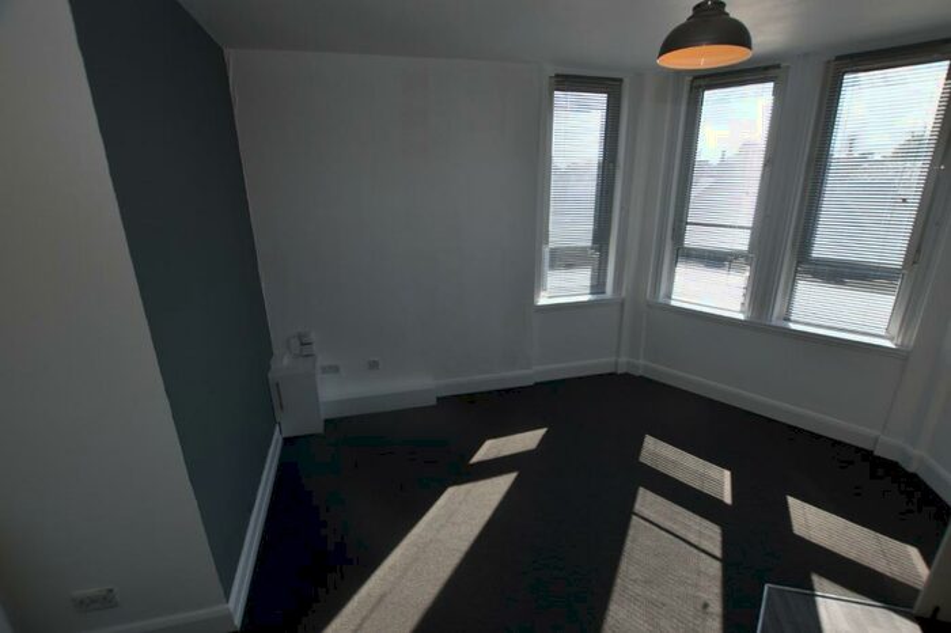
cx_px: 476
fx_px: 396
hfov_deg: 100.4
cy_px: 316
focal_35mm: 15
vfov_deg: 77.3
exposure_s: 1/160
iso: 100
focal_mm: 10
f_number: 6.3
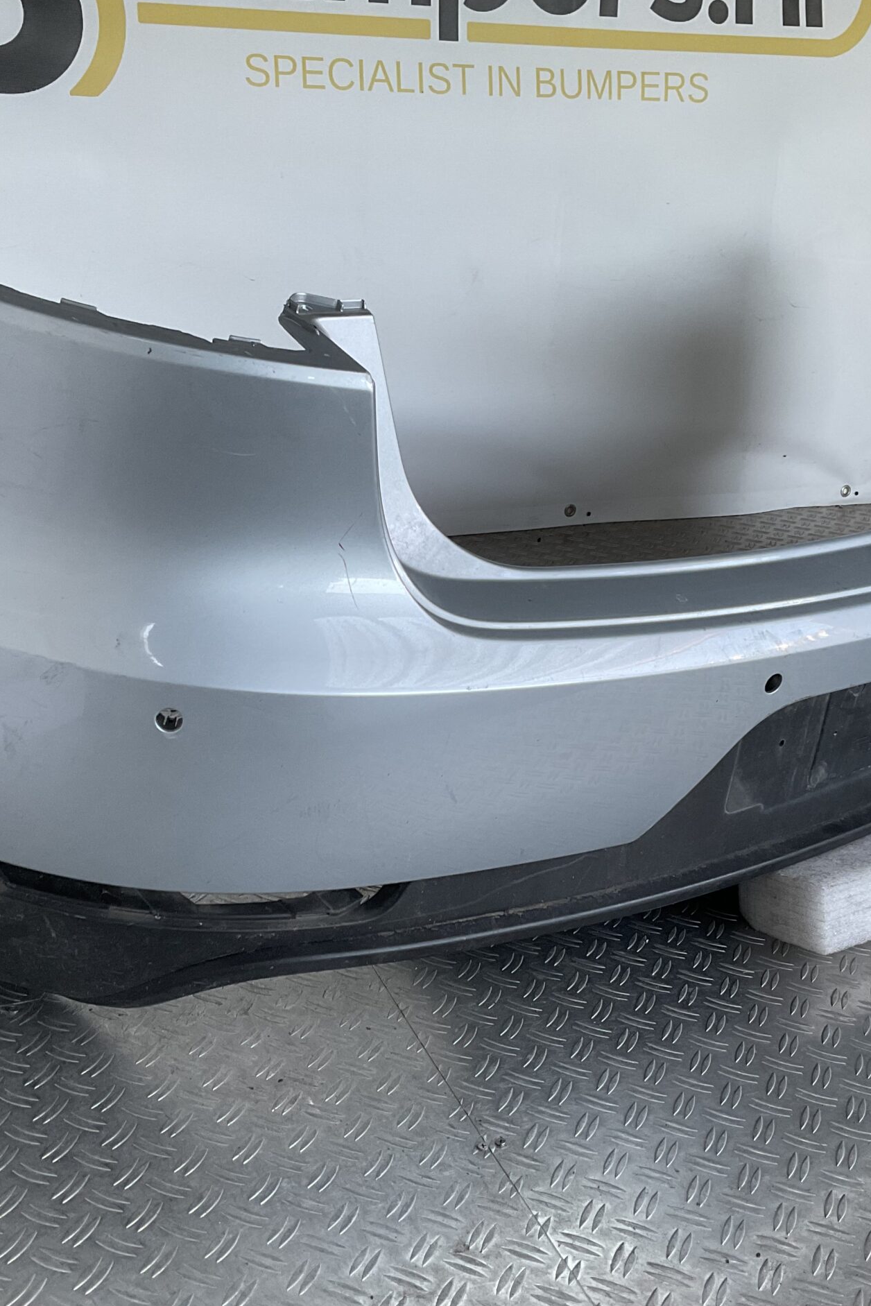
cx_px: 399
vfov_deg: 47.4
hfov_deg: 32.6
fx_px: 1487
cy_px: 648
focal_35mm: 41
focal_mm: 3
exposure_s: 1/100
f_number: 1.8
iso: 64
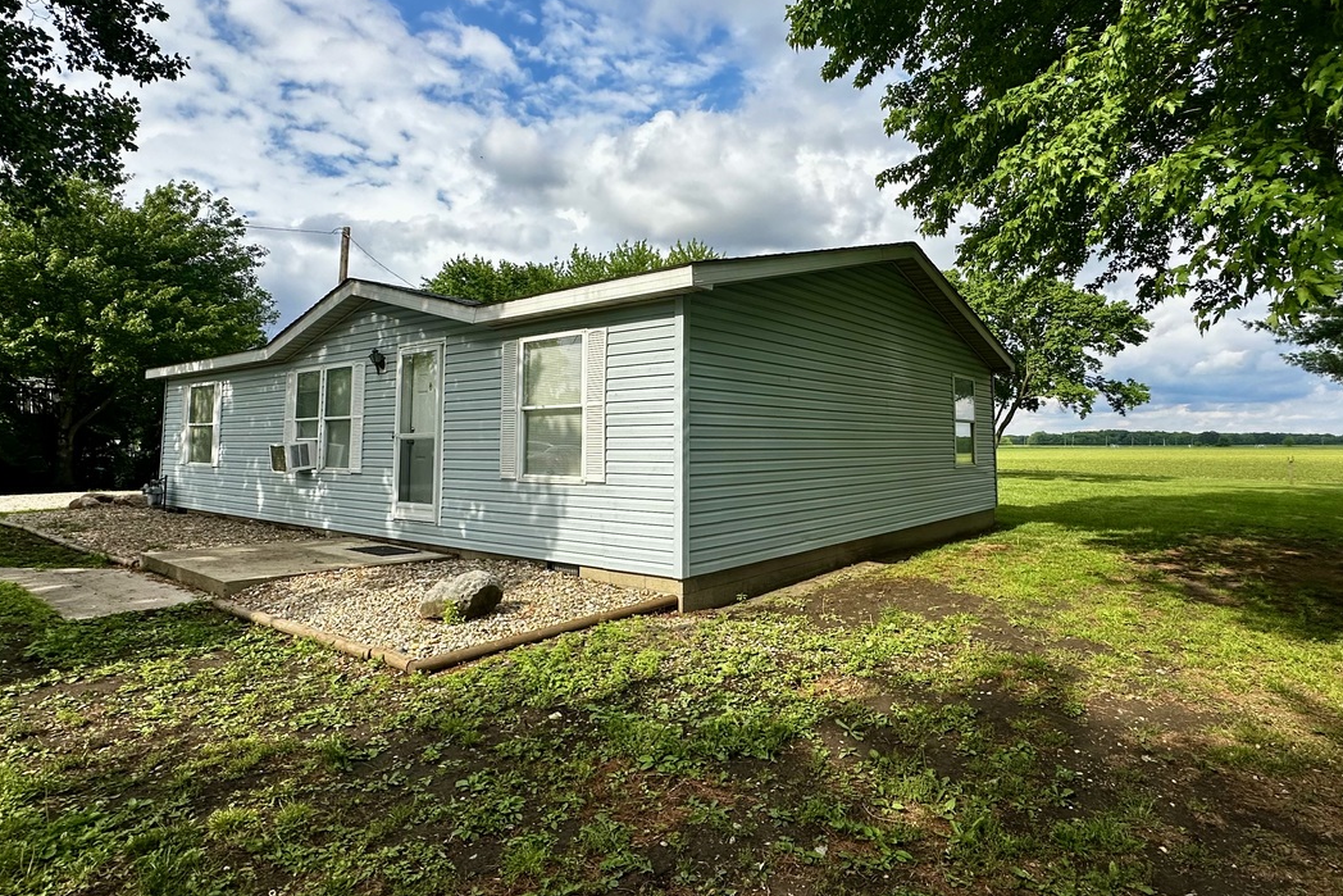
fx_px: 746
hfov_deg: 83.8
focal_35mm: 20
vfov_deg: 61.7
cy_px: 390
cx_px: 721
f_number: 2.2
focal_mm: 2.22
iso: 50
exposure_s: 1/2451
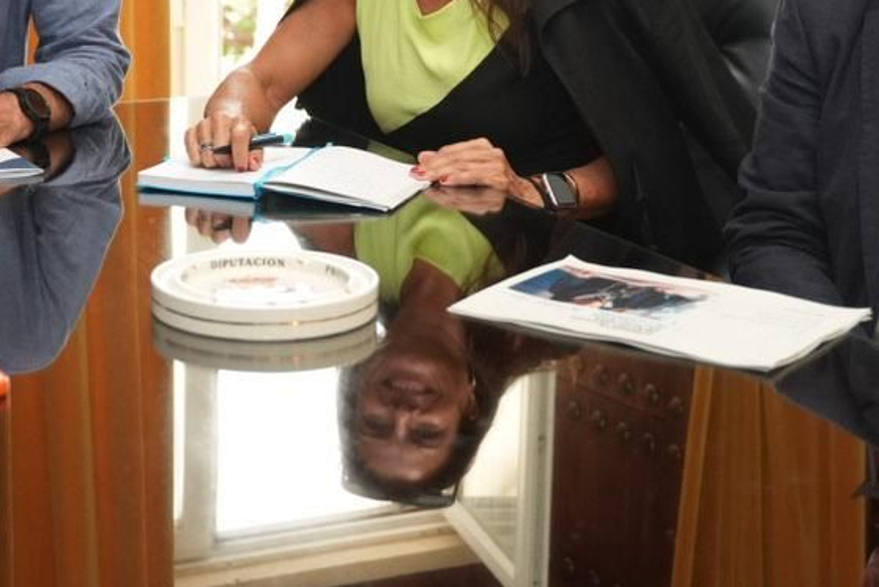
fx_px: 2108
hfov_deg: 23.1
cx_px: 139
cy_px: -61
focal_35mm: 86
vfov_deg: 15.4
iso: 1250
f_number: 2.8
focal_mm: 30.1
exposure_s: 1/200
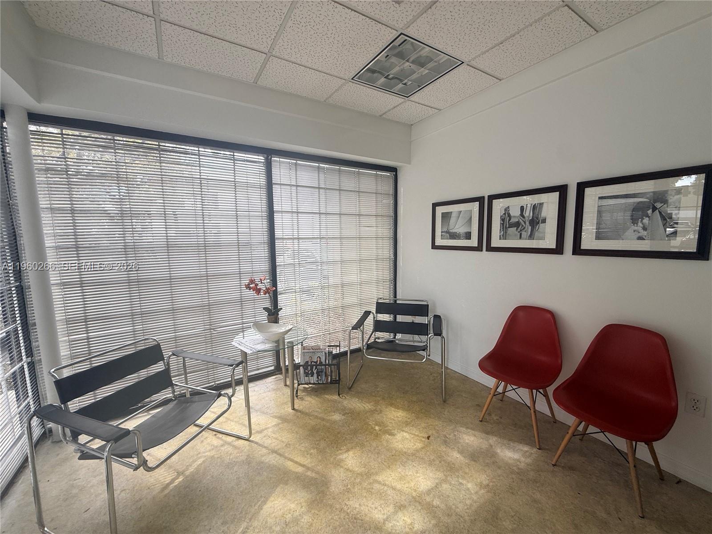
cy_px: 267
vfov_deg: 85.7
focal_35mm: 14
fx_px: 288
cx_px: 356
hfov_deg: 102.1
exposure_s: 1/166
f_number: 2.2
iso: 50
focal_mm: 2.22
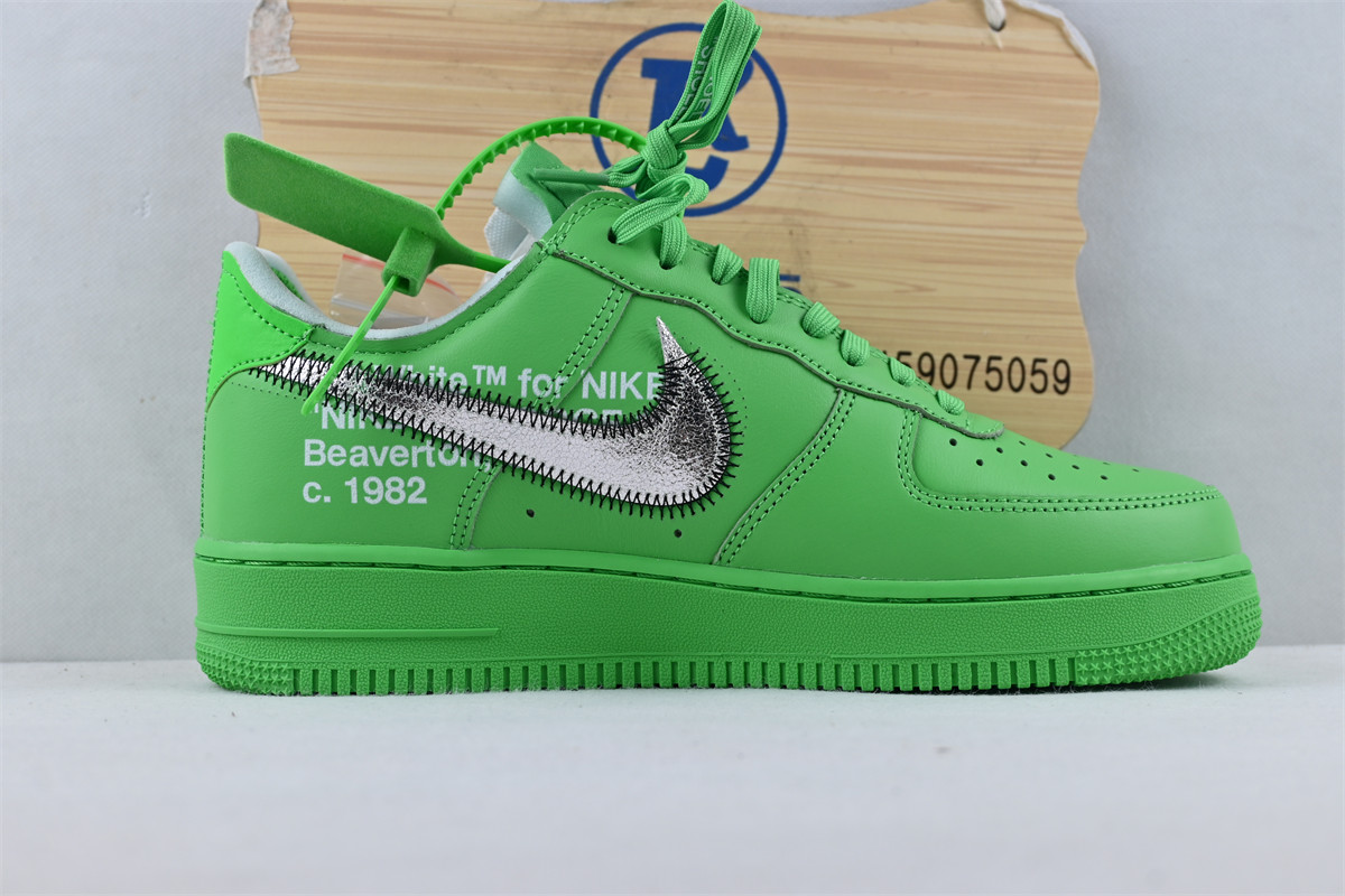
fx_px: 1821
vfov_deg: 27.7
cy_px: 448
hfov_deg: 40.5
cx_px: 672
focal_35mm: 49
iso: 100
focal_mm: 32.5
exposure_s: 1/80
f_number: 5
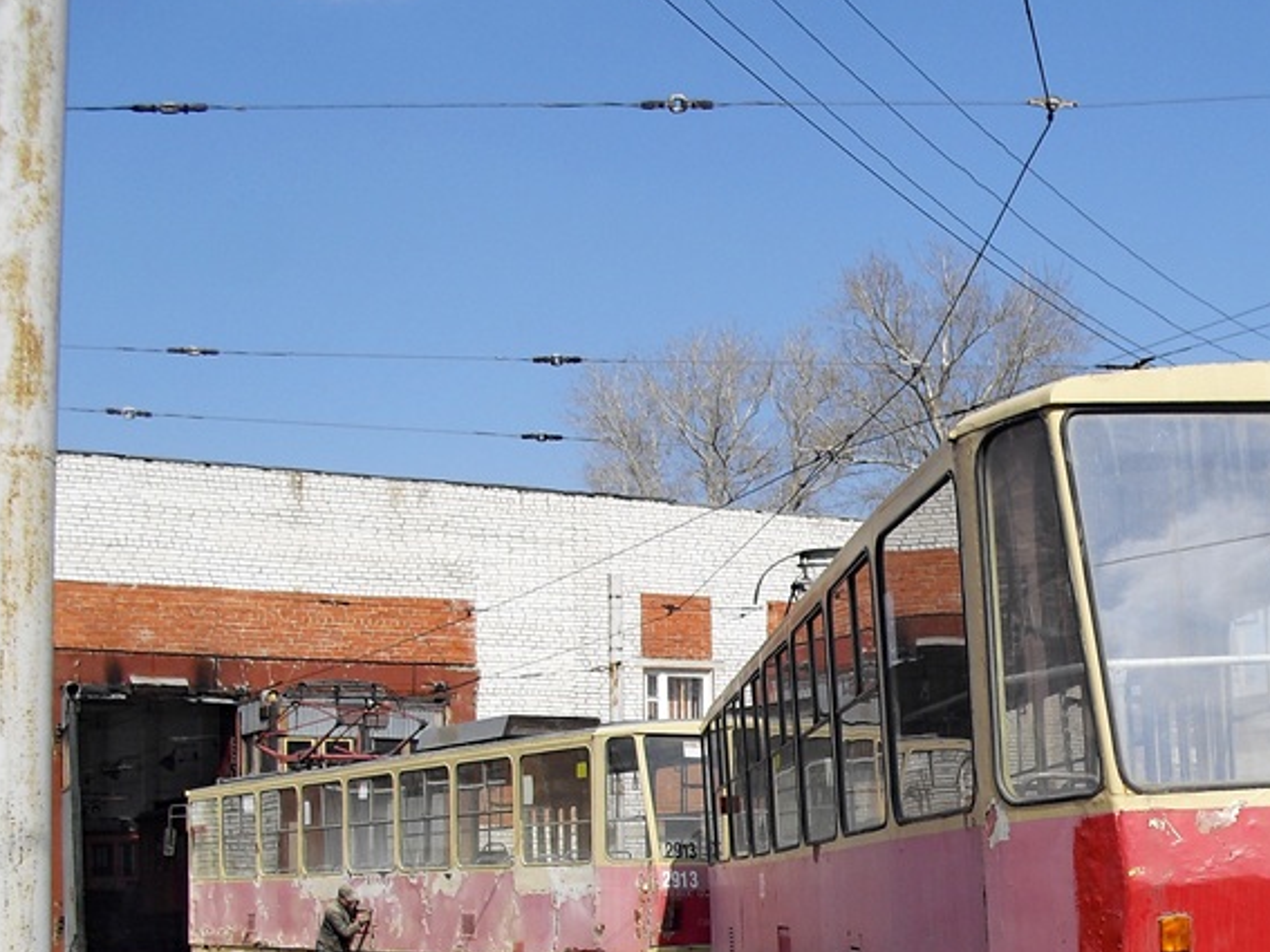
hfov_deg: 29.3
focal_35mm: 65
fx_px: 2384
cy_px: 795
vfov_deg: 22.2
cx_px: 979
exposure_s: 1/160
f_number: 7.8
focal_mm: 6.3
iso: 64
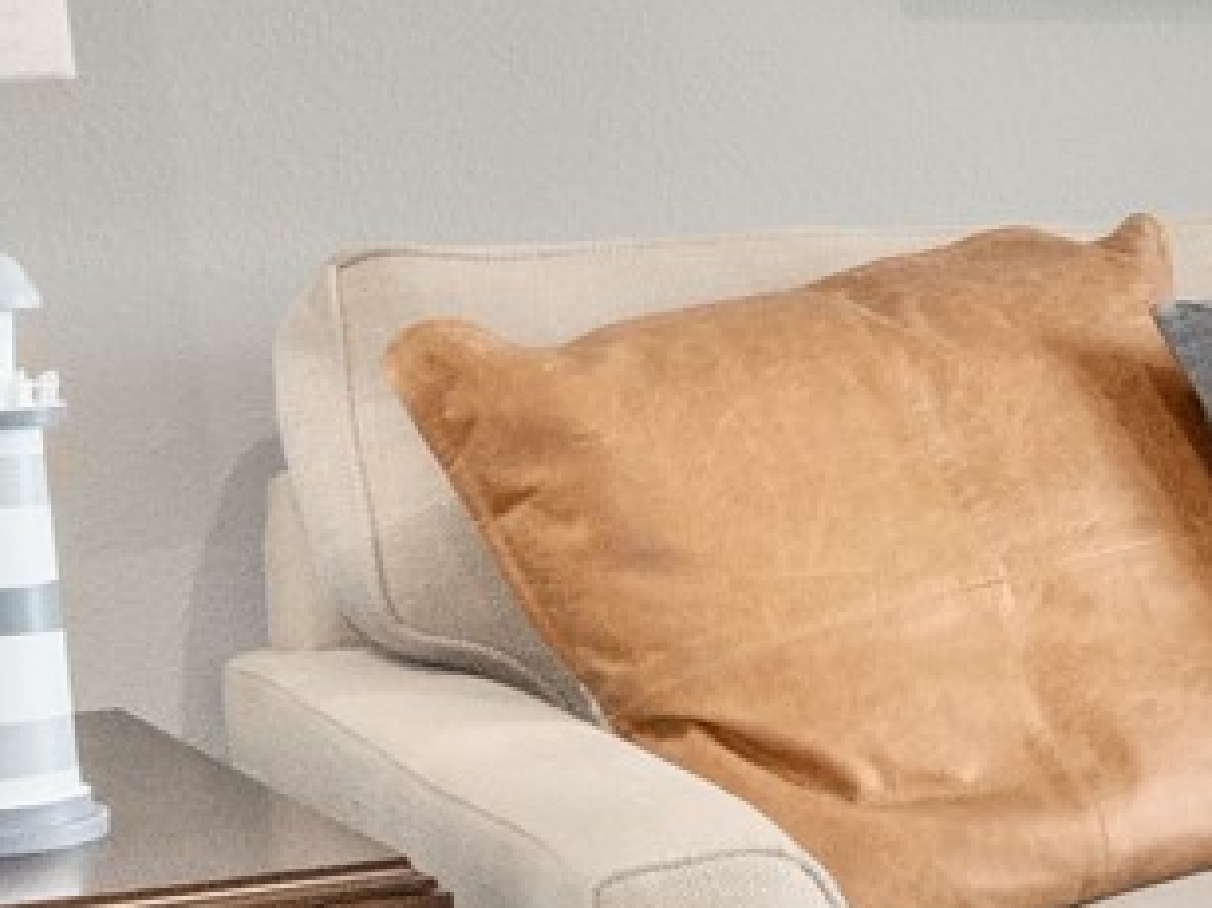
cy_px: -20
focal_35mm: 125
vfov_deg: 11.7
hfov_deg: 13.5
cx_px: 2420
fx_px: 4375
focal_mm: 12
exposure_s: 1/15
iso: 800
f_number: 8
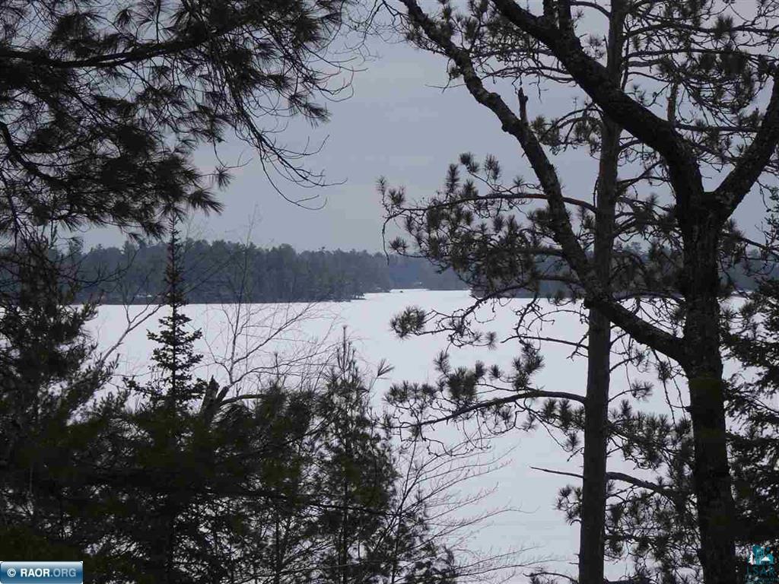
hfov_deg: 22.3
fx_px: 1980
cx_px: 390
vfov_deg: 16.8
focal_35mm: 88
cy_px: 292
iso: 80
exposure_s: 1/250
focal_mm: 14.99
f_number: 5
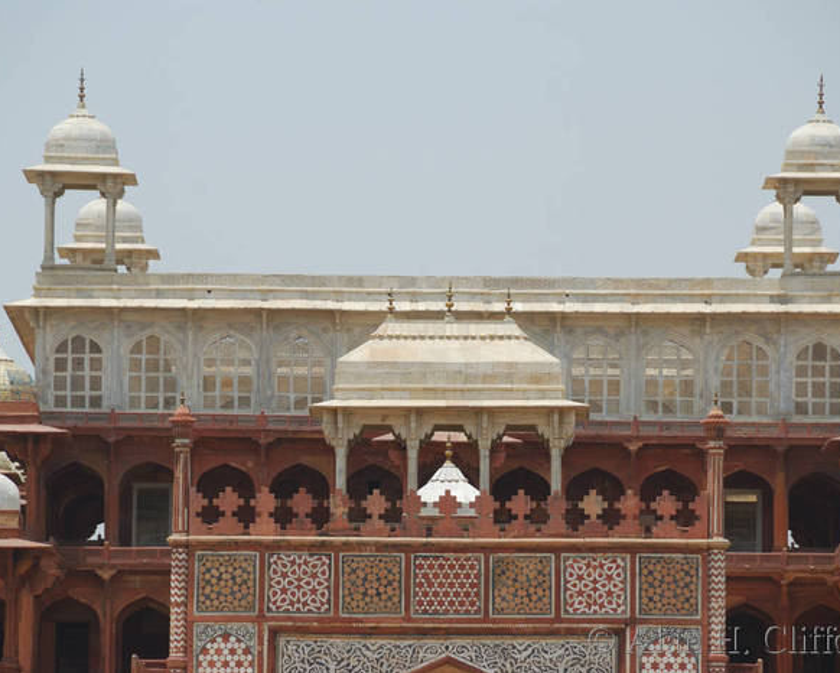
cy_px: 336
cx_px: 420
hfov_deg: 5.7
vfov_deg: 4.6
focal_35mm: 339
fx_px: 8431
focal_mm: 200
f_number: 8
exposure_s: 1/250
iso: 100
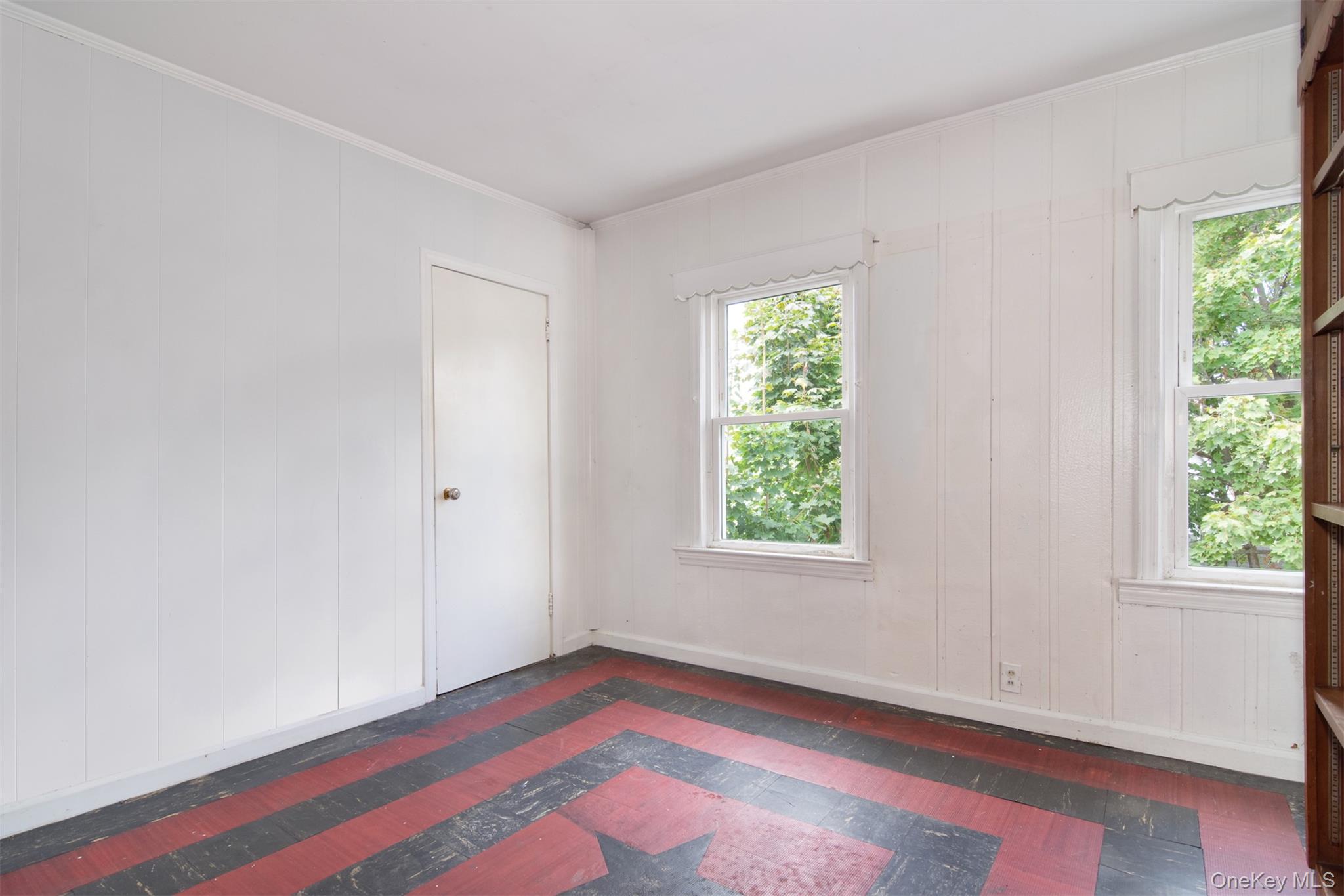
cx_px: 672
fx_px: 616
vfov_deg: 72.0
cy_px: 448
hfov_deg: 95.0
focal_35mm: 16
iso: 640
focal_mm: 11
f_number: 8
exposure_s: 1/60
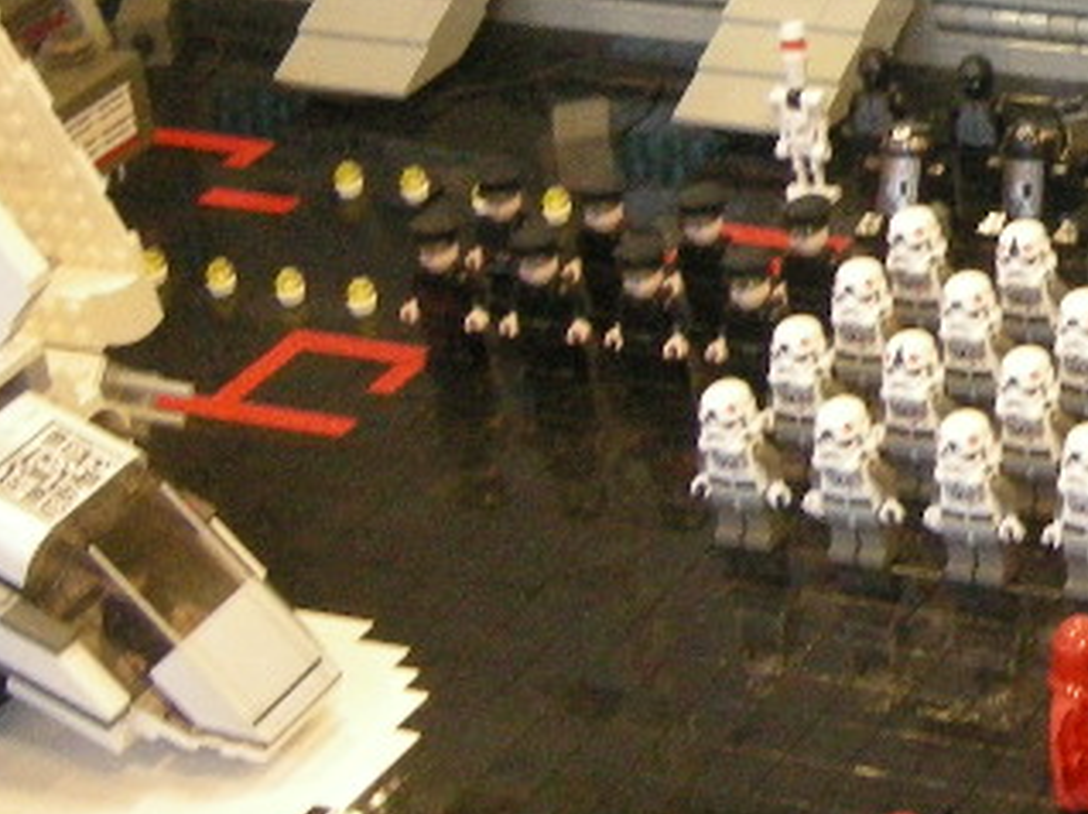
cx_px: 1553
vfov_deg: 10.1
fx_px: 4554
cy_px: 10
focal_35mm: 145
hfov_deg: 13.0
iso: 400
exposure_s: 1/14.8
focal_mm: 7.5
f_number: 2.7
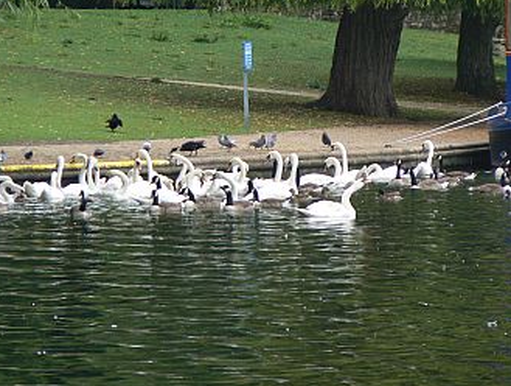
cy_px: 183
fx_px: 6788
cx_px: 255
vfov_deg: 3.3
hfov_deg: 4.3
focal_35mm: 459
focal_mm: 72
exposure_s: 1/80
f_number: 4
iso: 80
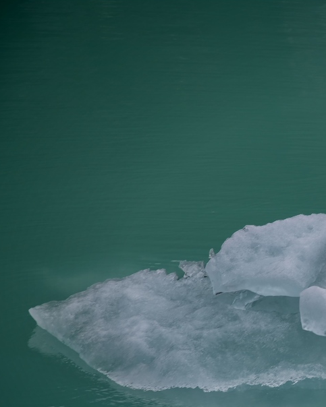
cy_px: 286
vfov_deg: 8.8
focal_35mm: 219
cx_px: 424
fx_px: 2642
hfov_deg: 7.0
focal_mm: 110
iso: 100
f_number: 8
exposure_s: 1/250
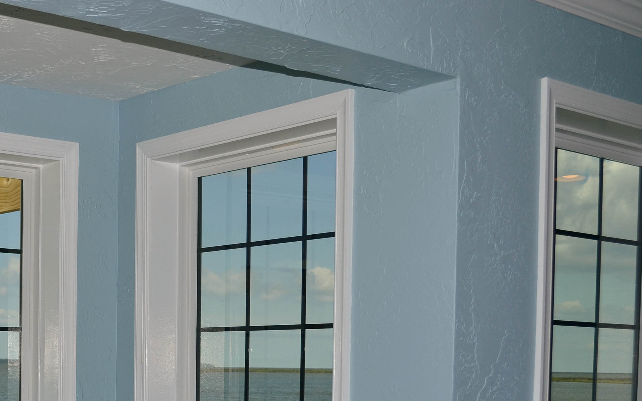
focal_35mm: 64
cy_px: 437
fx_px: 1120
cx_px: 85
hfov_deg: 30.8
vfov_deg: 19.5
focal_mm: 20
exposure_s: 1/200
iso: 100
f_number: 3.8
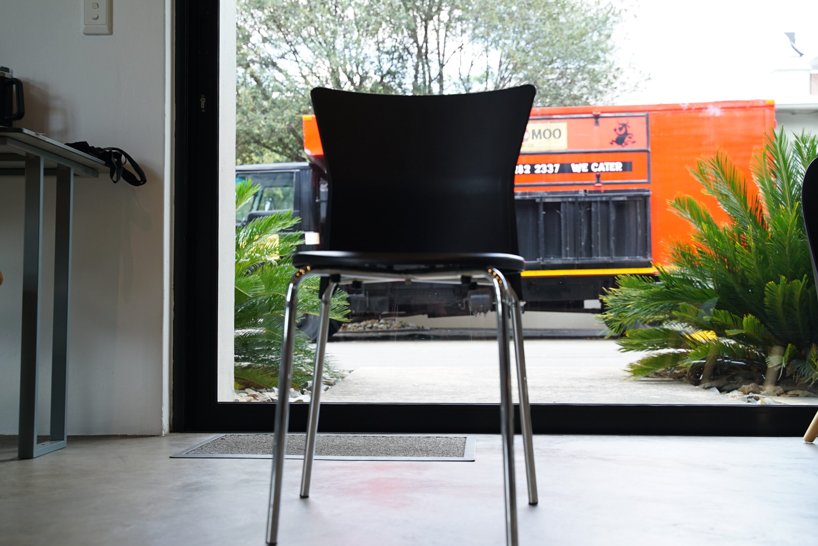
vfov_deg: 31.2
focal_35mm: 43
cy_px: 273
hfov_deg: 45.4
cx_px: 409
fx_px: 978
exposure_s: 1/50
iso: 640
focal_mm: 43
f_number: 4.5
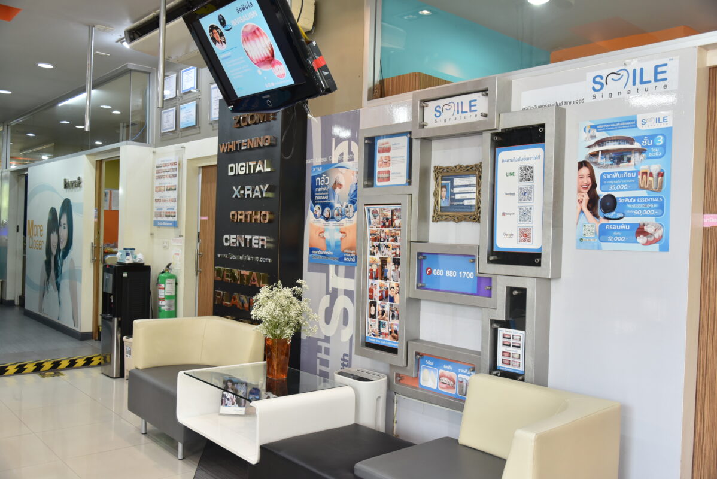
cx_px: 358
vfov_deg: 42.4
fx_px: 618
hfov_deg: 60.3
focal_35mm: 31
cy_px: 240
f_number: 5.6
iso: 1250
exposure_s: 1/60
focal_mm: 31
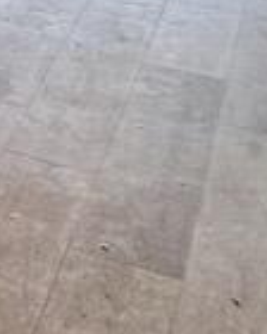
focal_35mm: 125
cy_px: -293
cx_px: -811
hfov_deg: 7.8
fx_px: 1235
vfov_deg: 13.6
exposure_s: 1/120
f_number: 2.2
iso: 64
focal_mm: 2.22
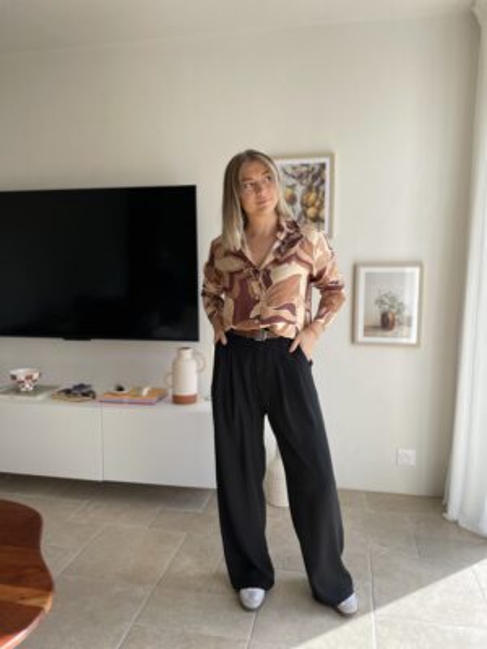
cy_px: 324
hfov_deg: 53.1
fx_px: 488
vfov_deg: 67.3
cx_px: 244
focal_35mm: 26
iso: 50
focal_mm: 4.2
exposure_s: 1/861
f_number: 1.6
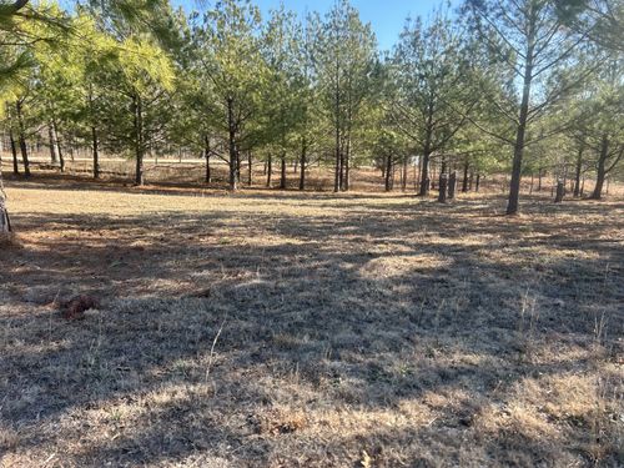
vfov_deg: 53.1
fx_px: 469
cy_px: 234
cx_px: 312
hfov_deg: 67.3
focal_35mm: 26
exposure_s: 1/723
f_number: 1.5
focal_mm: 5.7
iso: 50
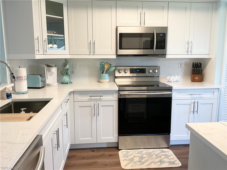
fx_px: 190
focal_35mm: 29
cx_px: 114
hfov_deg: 61.7
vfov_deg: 48.2
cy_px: 85
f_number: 1.8
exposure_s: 1/60
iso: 50
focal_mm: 3
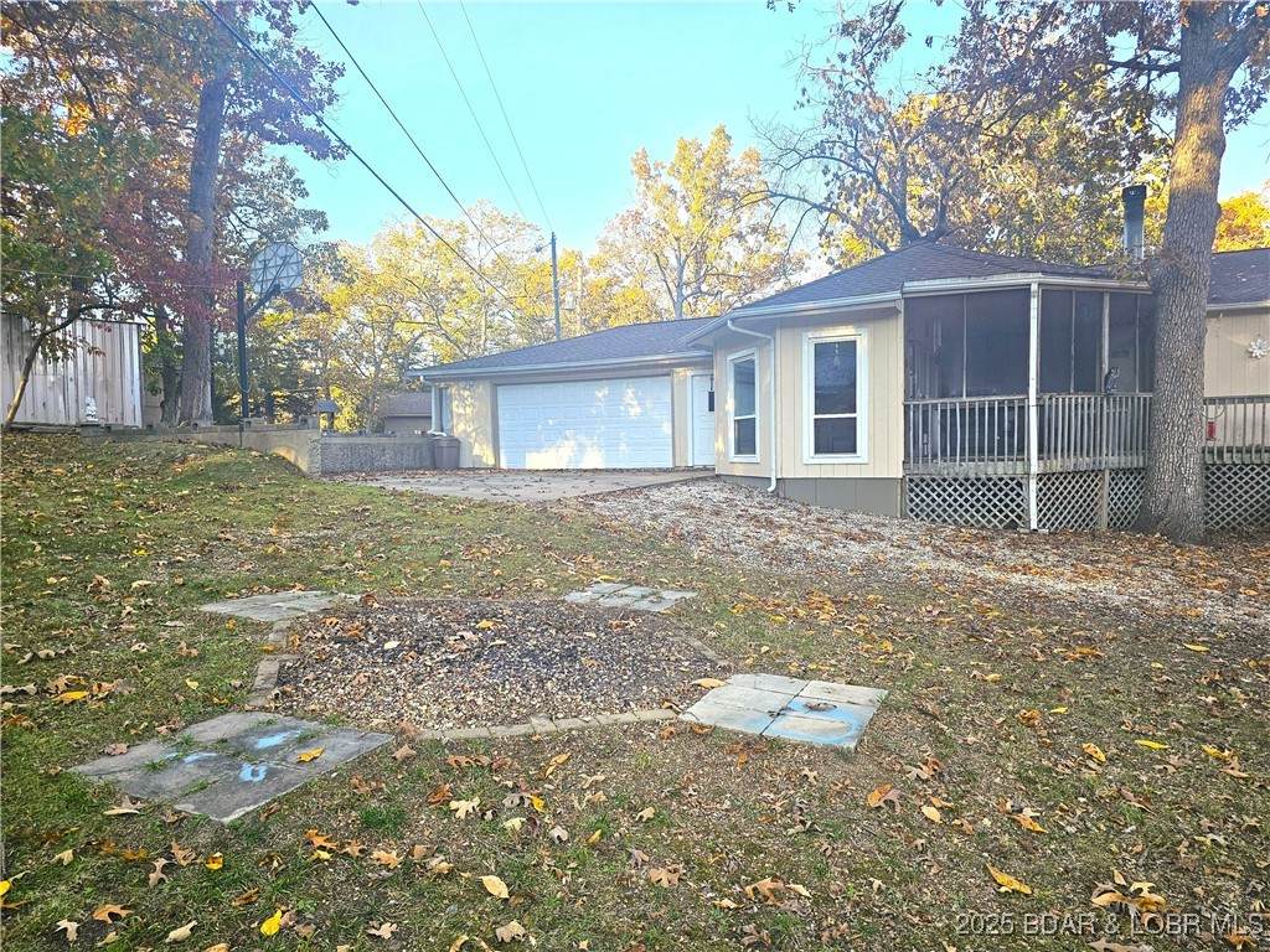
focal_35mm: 23
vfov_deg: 58.9
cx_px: 635
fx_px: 844
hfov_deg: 73.9
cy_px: 476
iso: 20
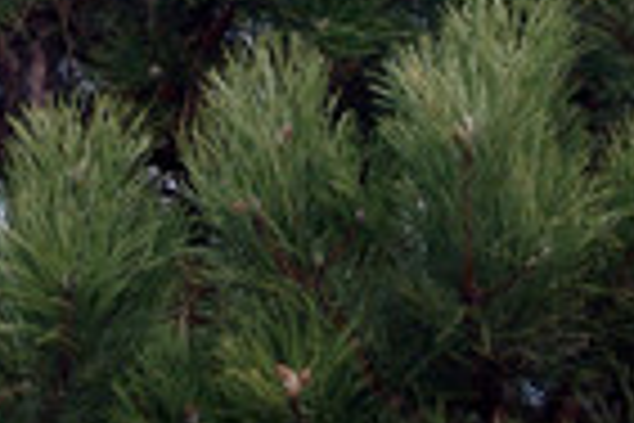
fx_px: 6199
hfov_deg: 5.8
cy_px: -232
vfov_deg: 3.9
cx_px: 90
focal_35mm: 352
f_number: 4.2
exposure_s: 1/160
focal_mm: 17.7
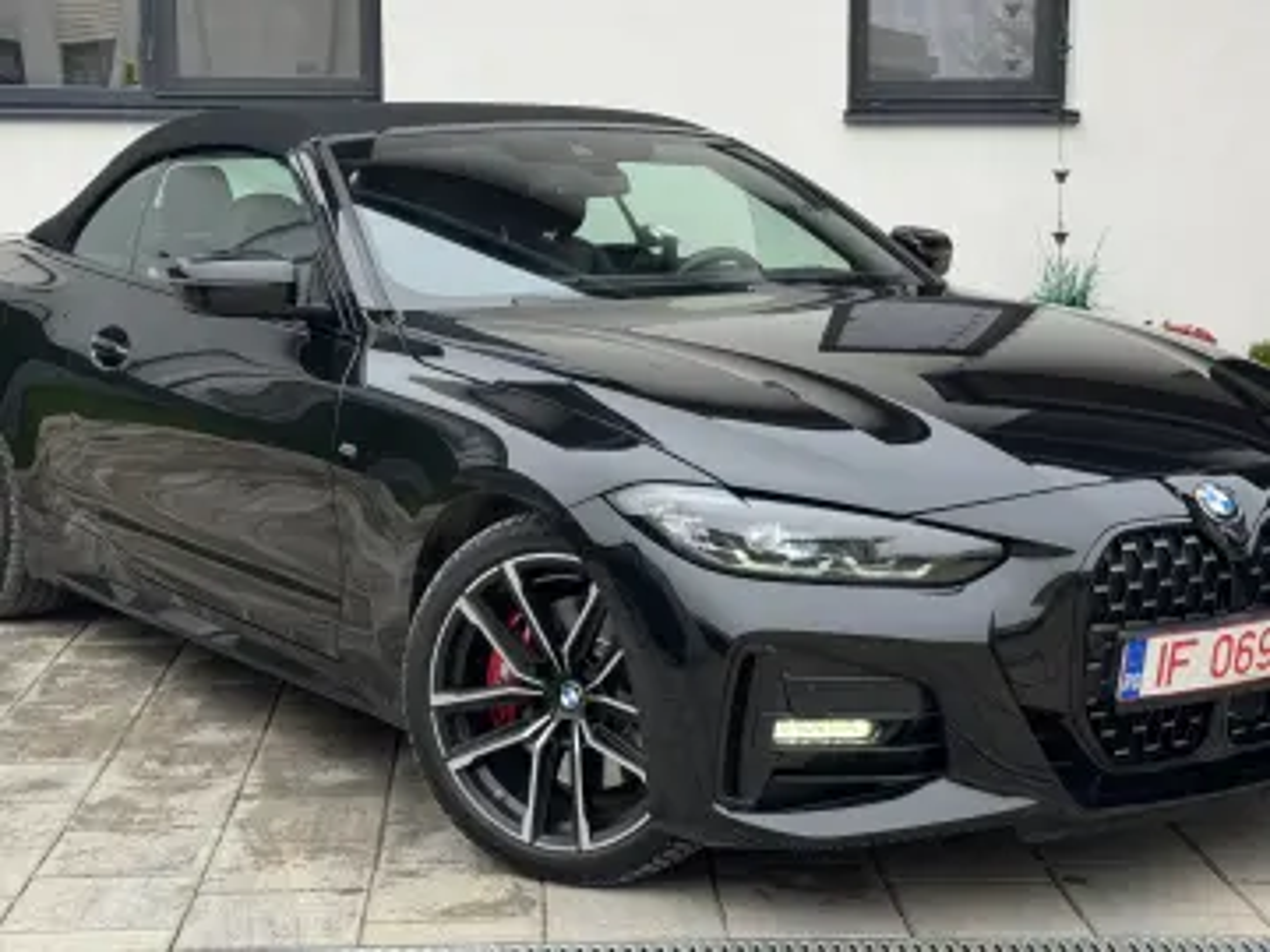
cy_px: 476
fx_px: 1761
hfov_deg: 39.7
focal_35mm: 48
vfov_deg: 30.3
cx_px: 635
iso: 64
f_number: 1.78
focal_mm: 6.76
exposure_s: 1/544
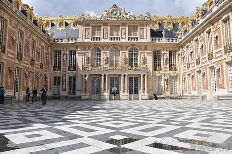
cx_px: 116
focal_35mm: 27
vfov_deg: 47.8
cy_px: 77
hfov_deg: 67.4
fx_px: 174
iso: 200
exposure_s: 1/640
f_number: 6.3
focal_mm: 18
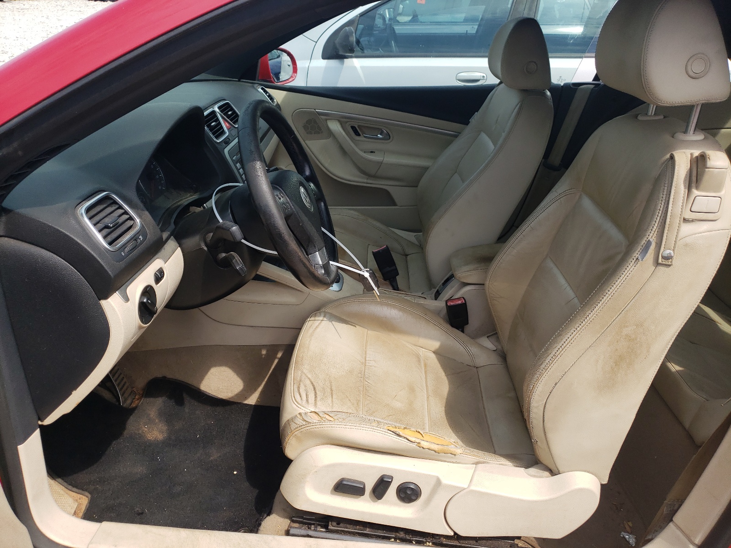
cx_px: 366
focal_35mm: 26
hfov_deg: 67.3
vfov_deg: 53.1
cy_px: 274
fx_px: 549
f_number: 1.5
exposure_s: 1/2000
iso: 50
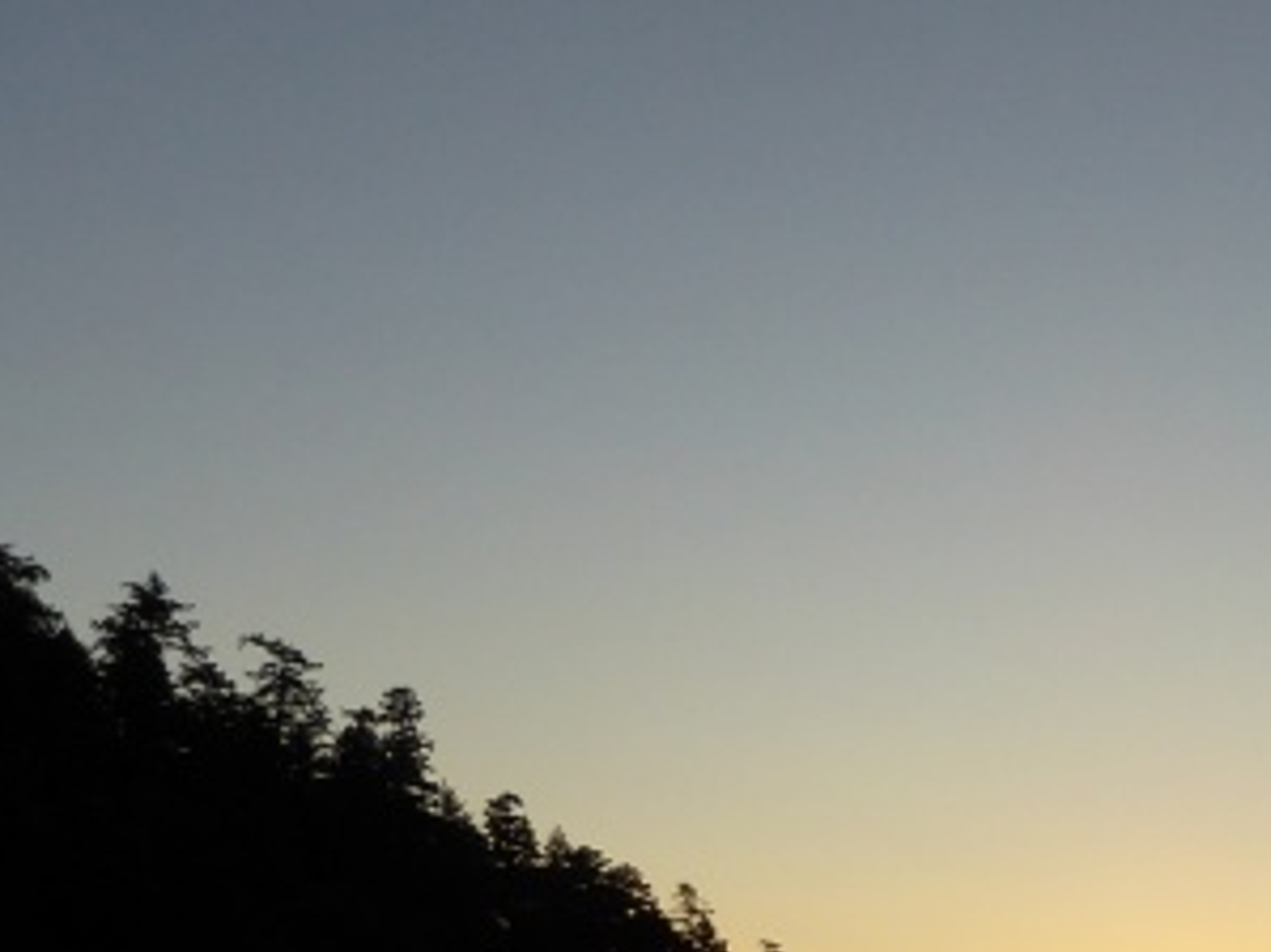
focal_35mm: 67
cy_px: 969
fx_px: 2459
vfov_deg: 21.1
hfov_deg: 27.8
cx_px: 1160
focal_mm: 4.3
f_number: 3.3
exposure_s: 1/500
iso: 100
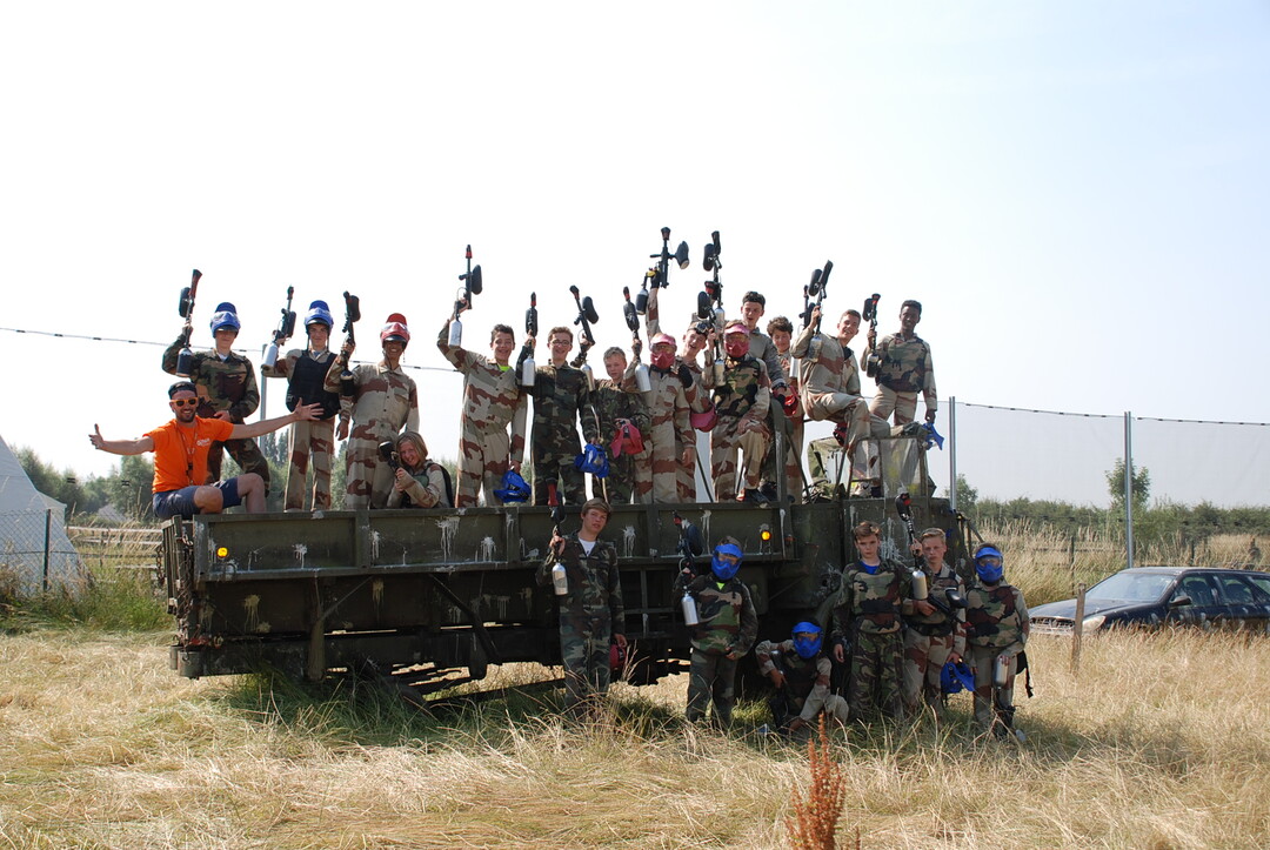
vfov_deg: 29.0
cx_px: 635
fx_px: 1642
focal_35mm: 46
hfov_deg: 42.3
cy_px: 425
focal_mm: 31
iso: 100
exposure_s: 1/200
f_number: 7.1
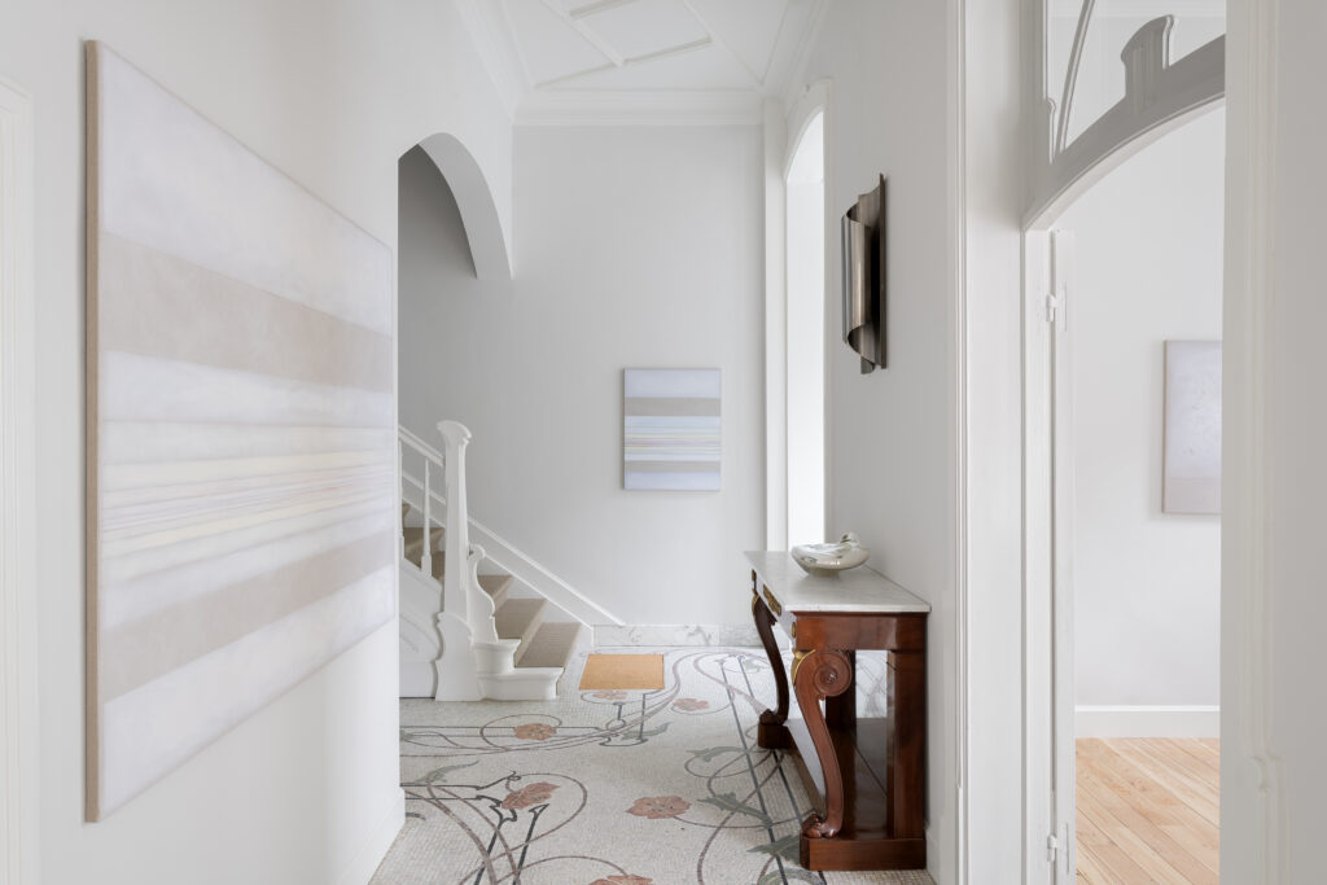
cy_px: 442
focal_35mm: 24
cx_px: 664
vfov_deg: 53.1
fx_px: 885
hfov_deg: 73.7
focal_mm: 24
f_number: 11
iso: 64
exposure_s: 2.5
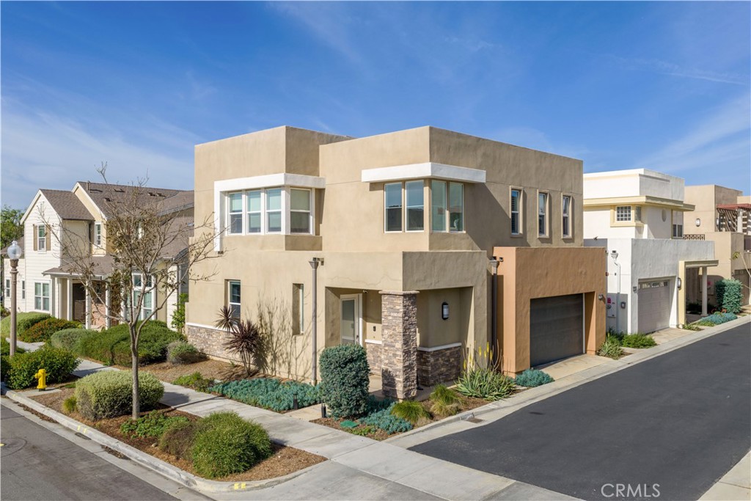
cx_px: 376
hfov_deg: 65.5
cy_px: 250
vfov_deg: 46.4
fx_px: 584
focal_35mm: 28
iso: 125
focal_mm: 14.45
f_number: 2.8
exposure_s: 1/4000
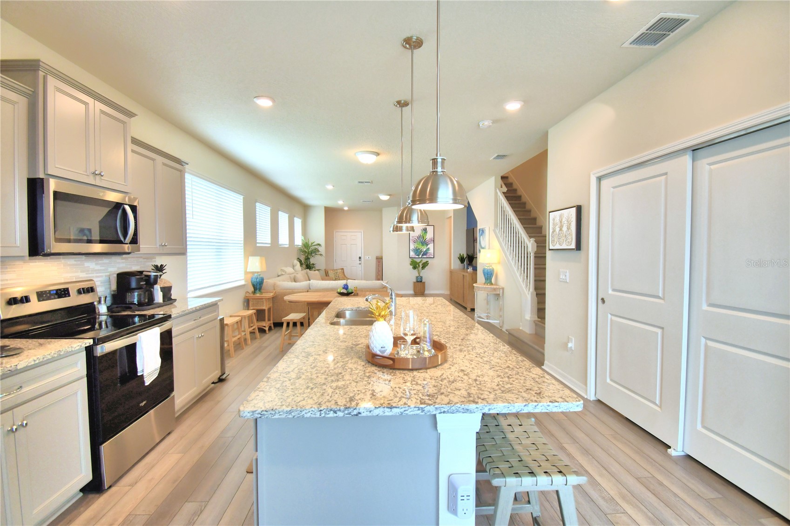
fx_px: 329
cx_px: 395
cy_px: 263
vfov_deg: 77.3
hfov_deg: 100.4
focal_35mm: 15
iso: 400
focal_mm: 10
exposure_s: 1/125
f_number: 4.5
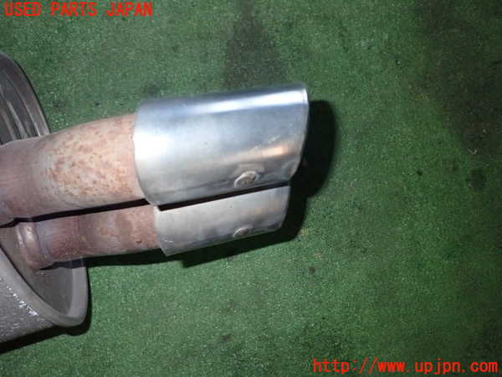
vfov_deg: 46.8
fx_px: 435
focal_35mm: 30
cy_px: 188
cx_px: 251
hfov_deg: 60.0
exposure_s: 1/30
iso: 640
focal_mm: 5.4
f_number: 6.3
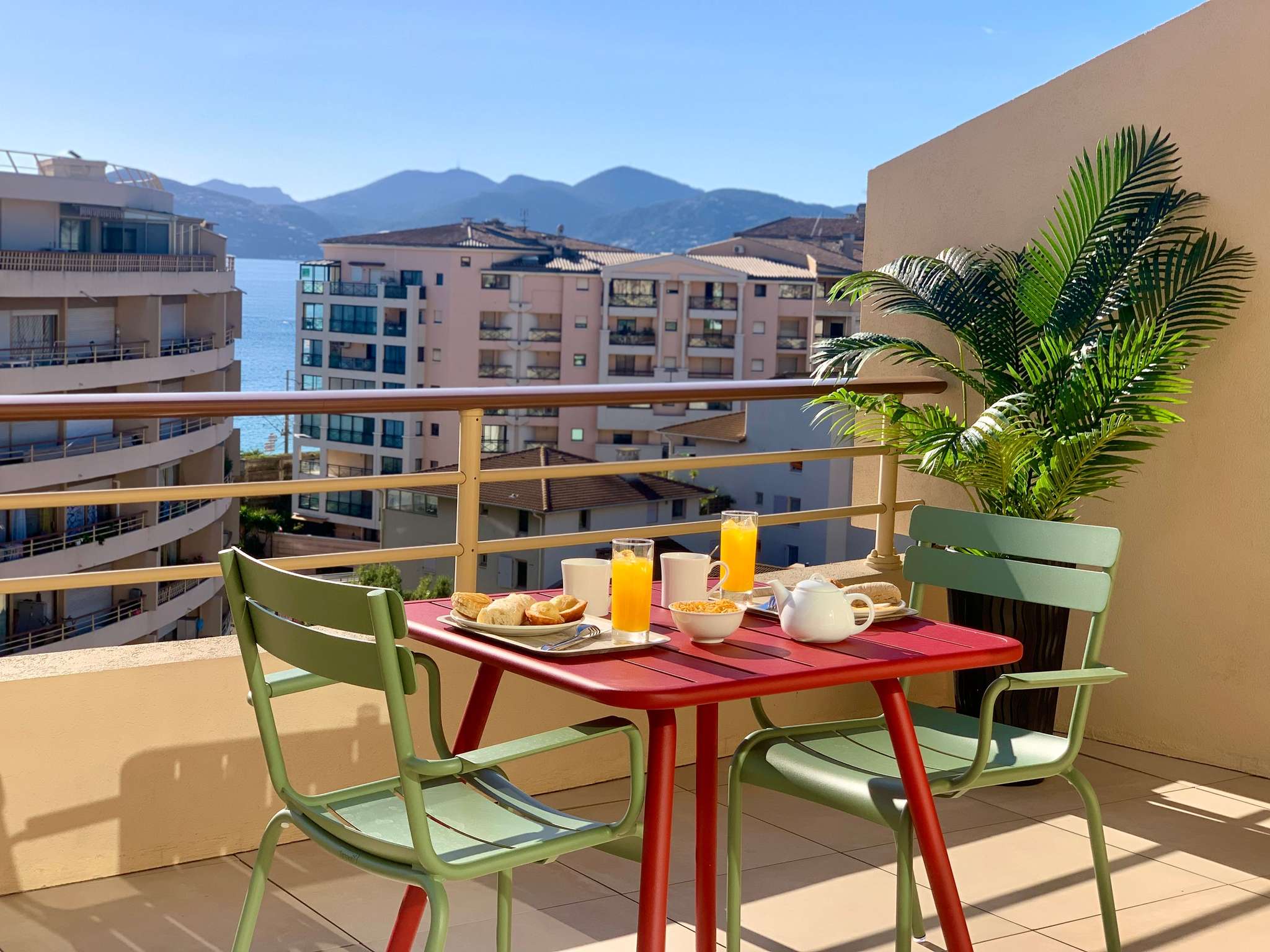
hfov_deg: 36.8
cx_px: 635
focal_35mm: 52
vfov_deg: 28.0
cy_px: 476
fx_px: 1908
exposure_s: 1/1089
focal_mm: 6
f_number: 2.4
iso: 16
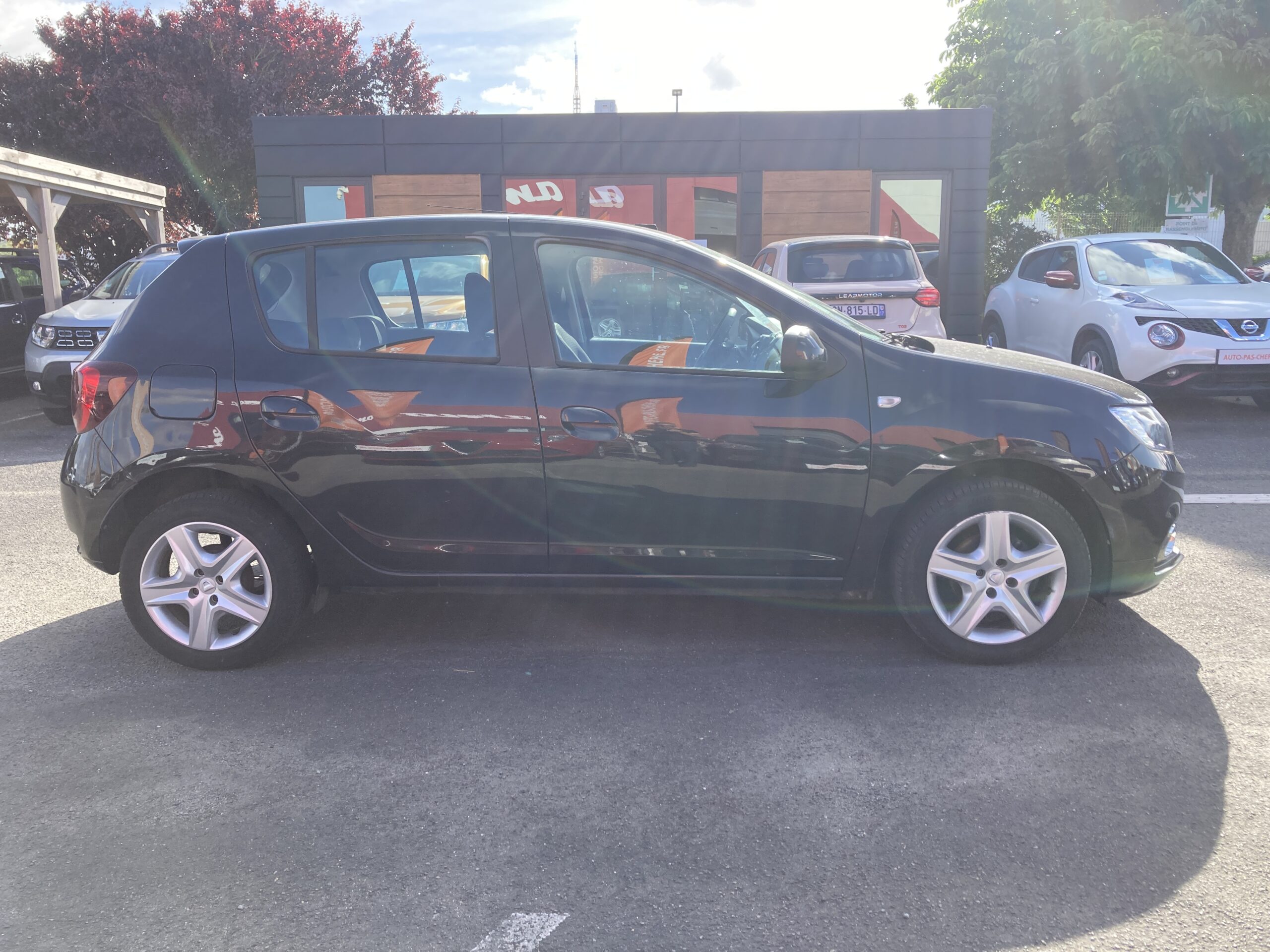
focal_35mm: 28
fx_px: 1027
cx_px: 635
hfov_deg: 63.4
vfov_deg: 49.7
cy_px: 476
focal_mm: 3.99
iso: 20
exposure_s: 1/564
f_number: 1.8
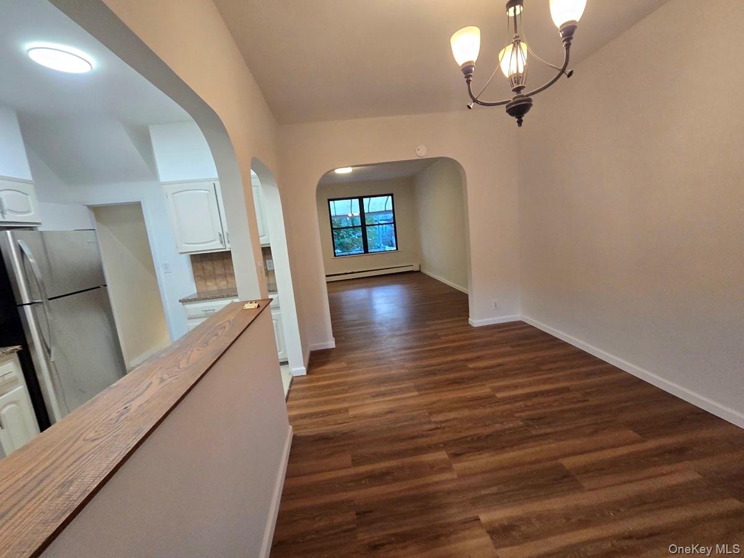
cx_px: 372
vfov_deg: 89.9
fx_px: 279
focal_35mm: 13
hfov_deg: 106.2
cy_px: 279
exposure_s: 1/60
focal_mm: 2.2
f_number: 2.2
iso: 250
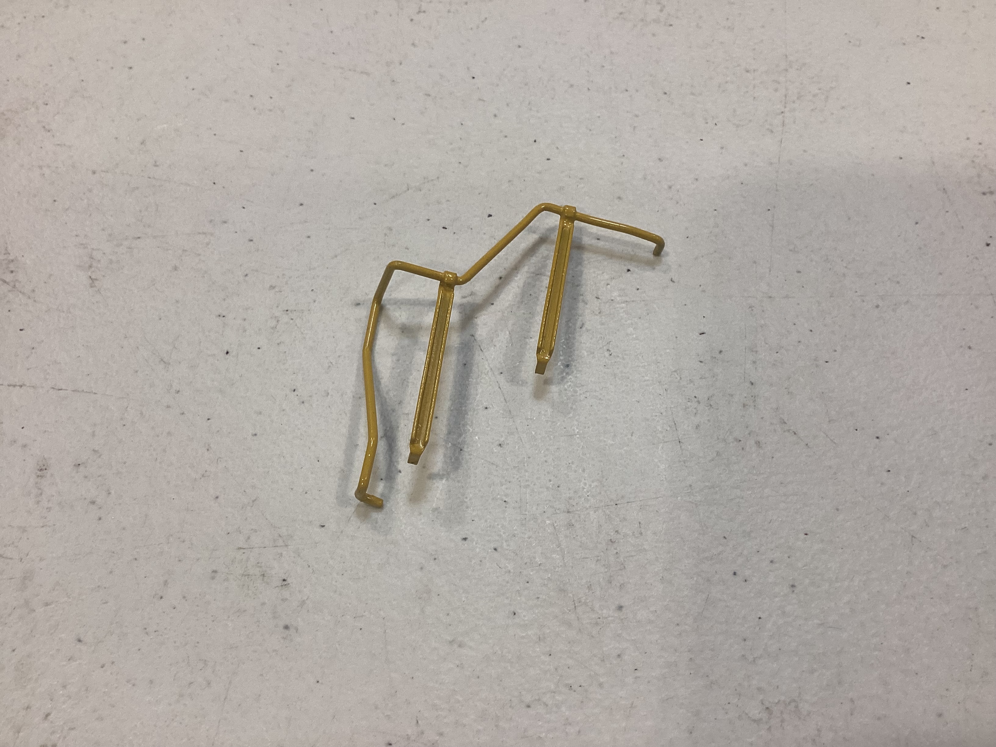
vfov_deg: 45.4
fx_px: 892
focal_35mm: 31
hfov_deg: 58.4
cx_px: 498
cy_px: 374
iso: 80
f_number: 2.4
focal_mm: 3.3
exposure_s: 1/120
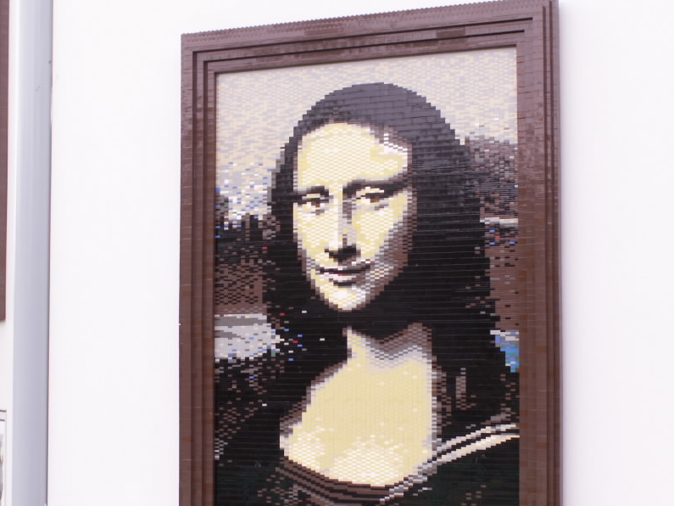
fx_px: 1421
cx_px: 381
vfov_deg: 20.1
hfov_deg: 26.7
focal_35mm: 73
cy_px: 312
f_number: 5
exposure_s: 1/100
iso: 50
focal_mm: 9.75
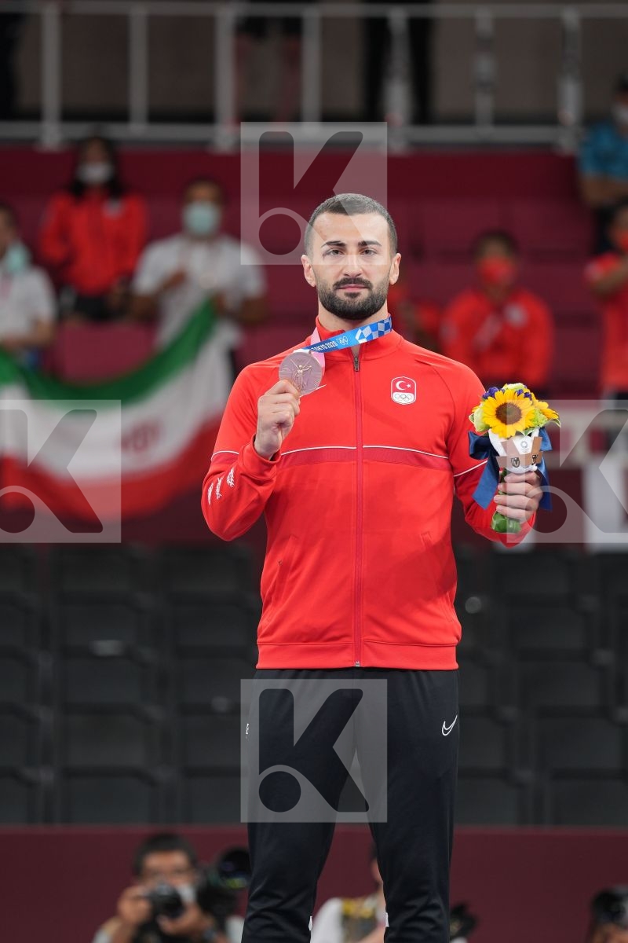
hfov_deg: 4.6
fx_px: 7849
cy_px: 472
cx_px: 314
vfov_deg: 6.9
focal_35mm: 300
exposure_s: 1/250
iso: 320
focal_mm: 200
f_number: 2.8
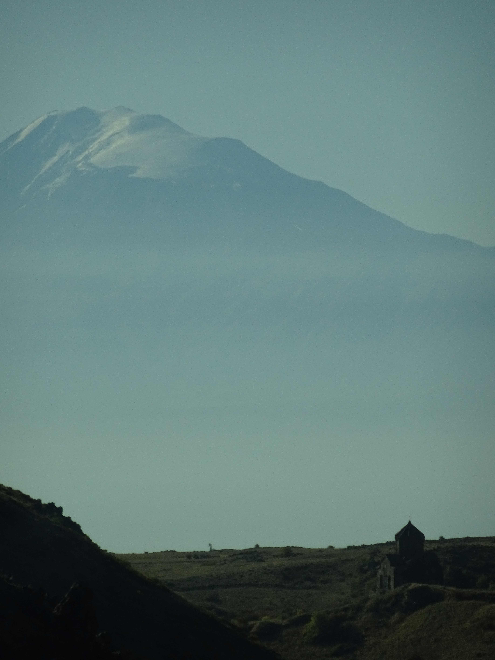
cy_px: 330
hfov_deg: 3.9
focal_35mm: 377
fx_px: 7188
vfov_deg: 5.3
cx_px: 248
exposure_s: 1/250
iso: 160
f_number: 6.3
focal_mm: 64.38
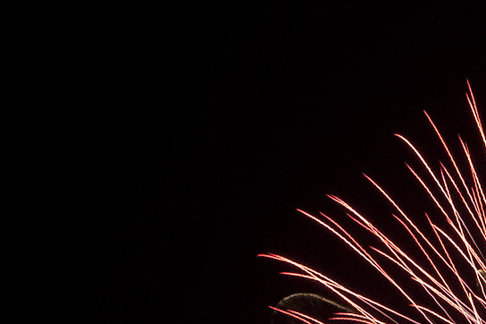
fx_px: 4169
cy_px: 668
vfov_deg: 4.4
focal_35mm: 309
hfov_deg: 6.5
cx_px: 867
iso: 125
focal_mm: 70
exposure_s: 10
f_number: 13
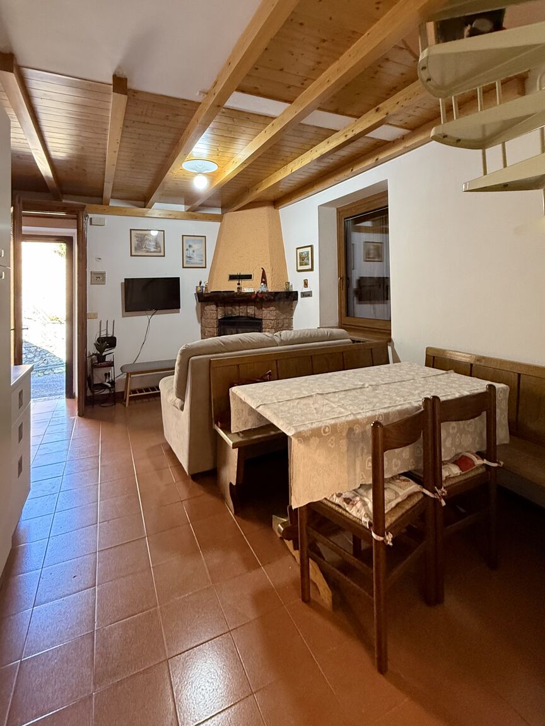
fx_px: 294
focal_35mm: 14
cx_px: 272
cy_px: 363
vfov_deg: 102.1
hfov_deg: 85.7
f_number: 2.2
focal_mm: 2.22
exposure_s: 1/60
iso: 500
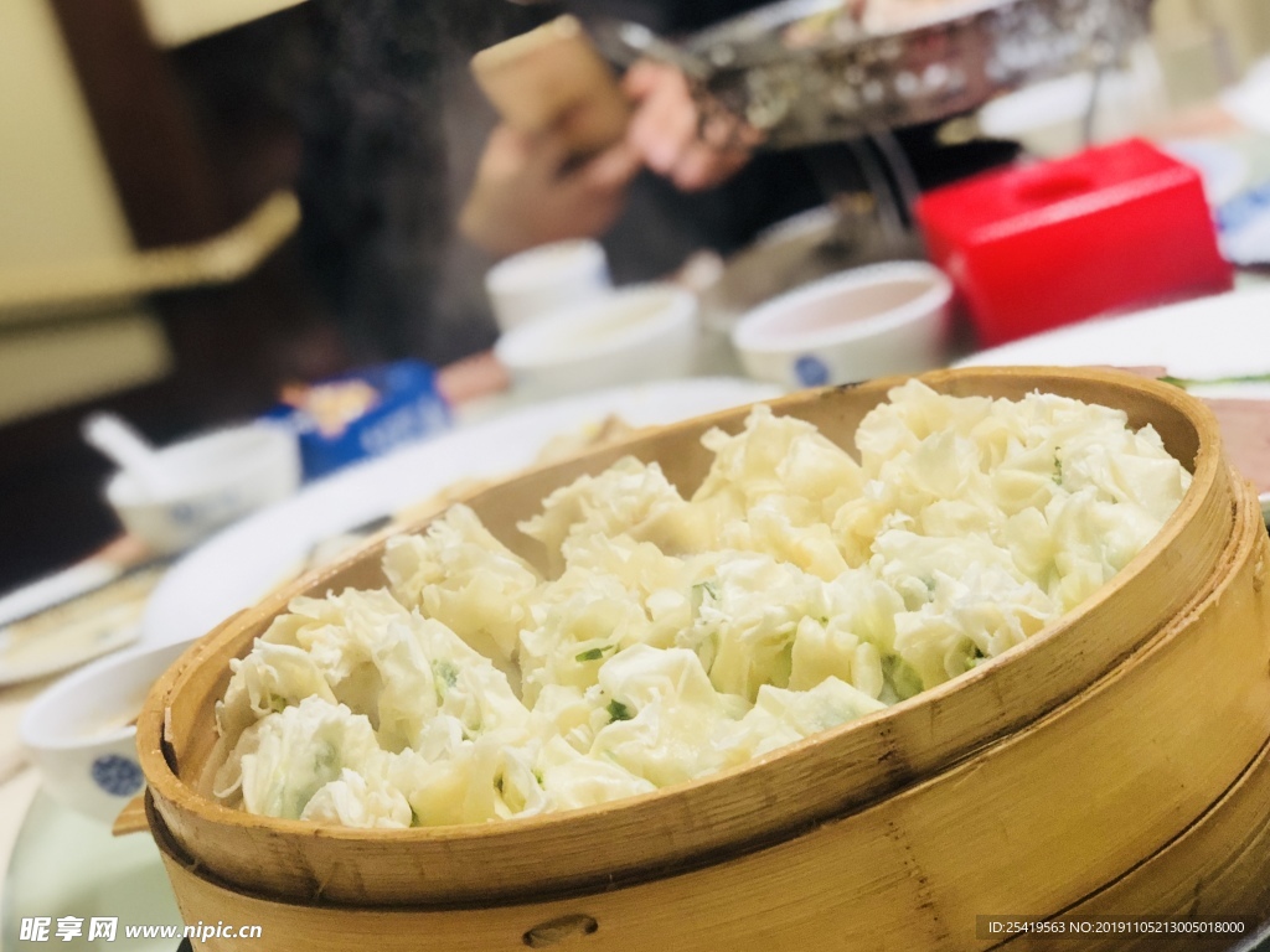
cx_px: 635
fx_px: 1908
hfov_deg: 36.8
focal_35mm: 52
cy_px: 476
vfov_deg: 28.0
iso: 160
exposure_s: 1/30
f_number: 2.4
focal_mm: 6
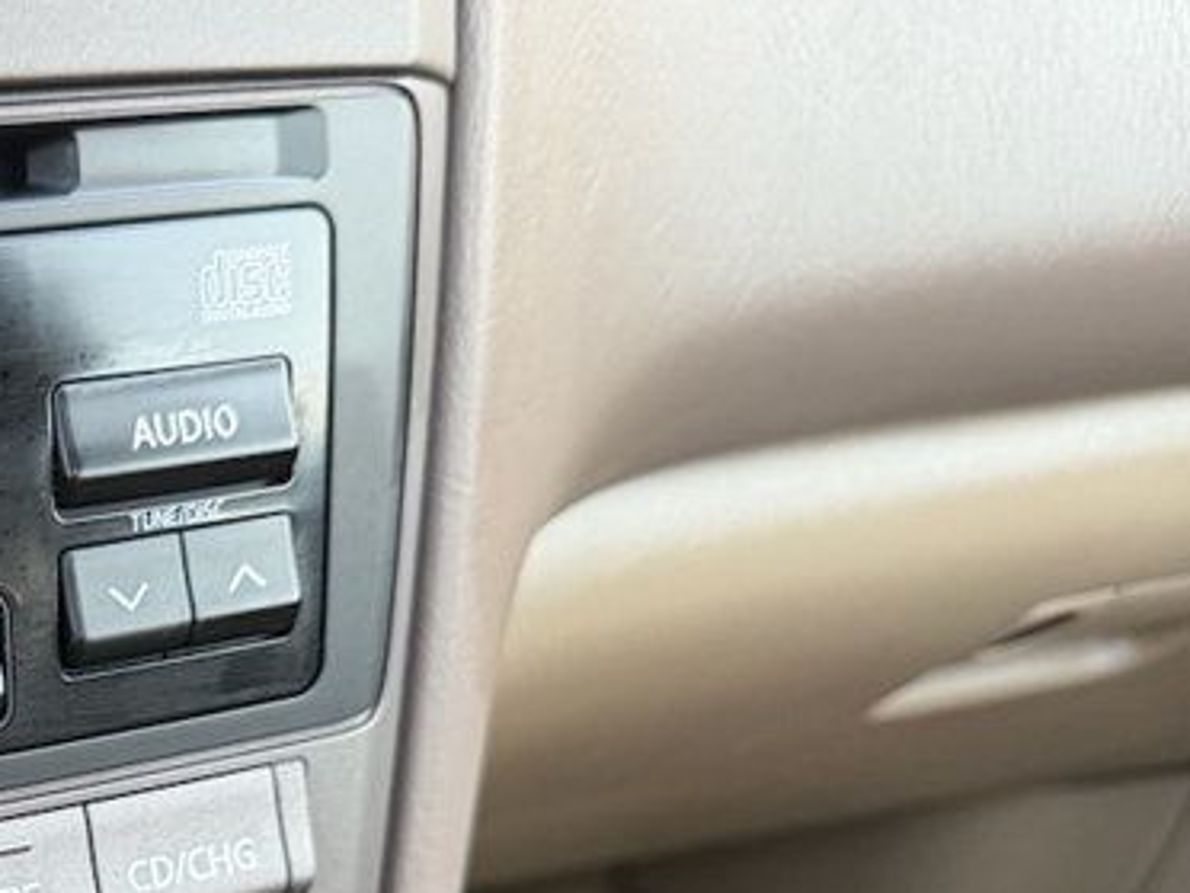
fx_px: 2269
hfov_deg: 26.0
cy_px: 986
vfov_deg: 21.1
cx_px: -272
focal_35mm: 66
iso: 200
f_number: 1.78
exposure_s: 1/60
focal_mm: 6.76
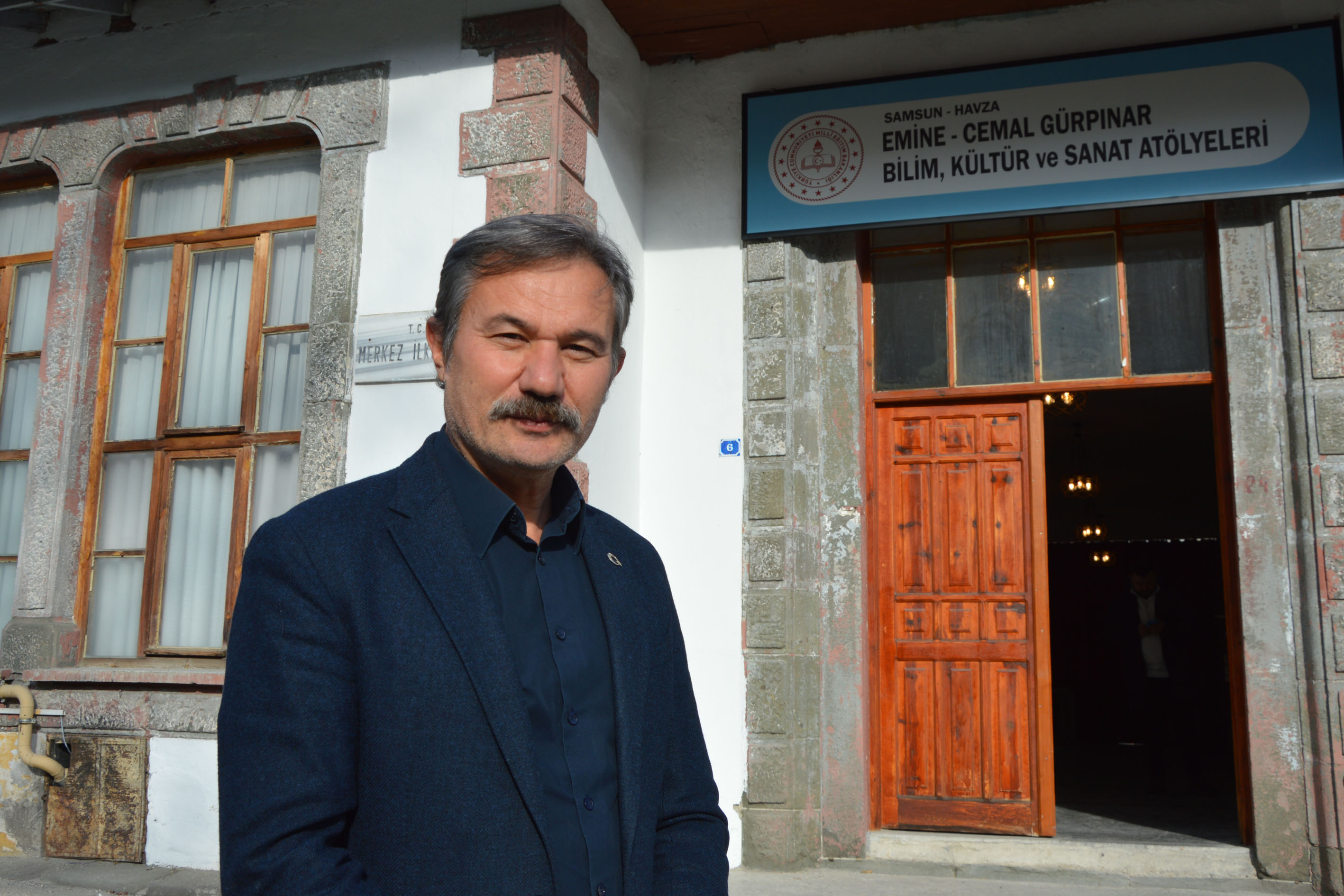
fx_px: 1232
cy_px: 448
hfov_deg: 57.2
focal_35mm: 33
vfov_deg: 40.0
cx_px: 672
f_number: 9
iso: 100
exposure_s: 1/320
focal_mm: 22
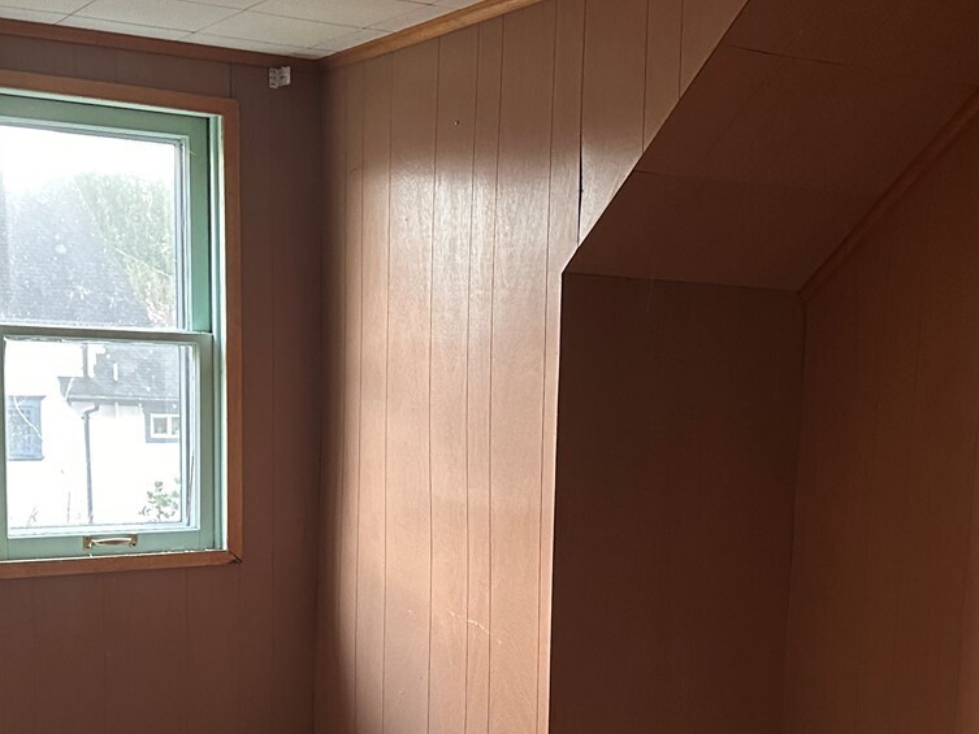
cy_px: 598
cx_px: 489
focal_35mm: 51
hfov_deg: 37.5
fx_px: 1443
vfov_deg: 27.9
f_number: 1.78
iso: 640
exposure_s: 1/60
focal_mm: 6.86
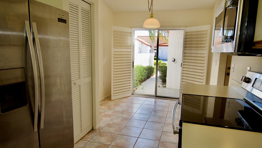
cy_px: 81
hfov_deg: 78.7
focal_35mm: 23
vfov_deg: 49.5
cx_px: 131
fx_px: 160
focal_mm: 14
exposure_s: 1/125
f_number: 5.6
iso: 200
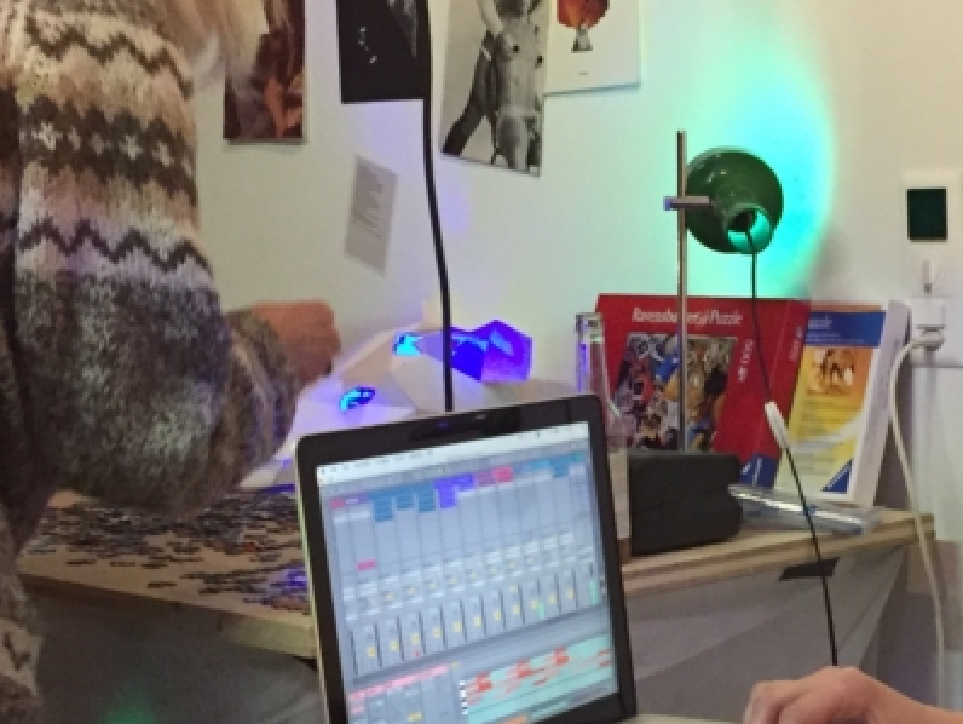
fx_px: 2310
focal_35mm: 83
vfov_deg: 17.7
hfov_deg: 23.2
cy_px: 505
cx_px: 782
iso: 320
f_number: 2.2
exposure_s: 1/25
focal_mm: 4.15
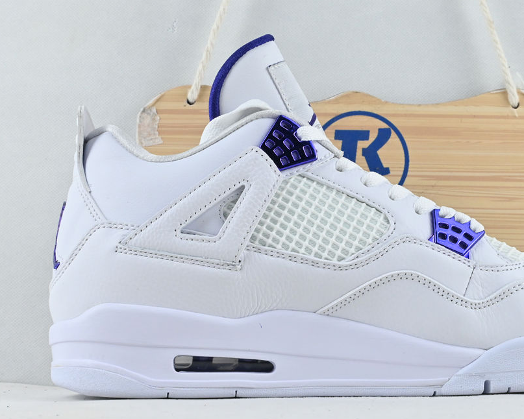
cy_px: 255
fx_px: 942
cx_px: 355
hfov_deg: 30.8
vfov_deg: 25.1
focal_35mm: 61
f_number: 10
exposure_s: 1/125
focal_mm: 29
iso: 1000
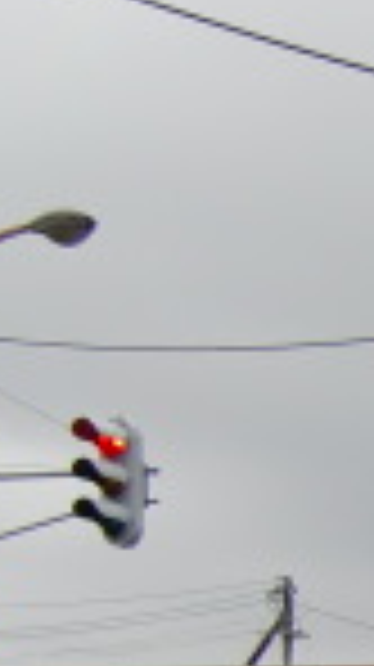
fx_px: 2333
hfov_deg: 7.7
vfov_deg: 15.0
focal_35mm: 132
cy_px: 1017
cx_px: 1190
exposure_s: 1/60
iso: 100
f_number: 2.6
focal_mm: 4.9
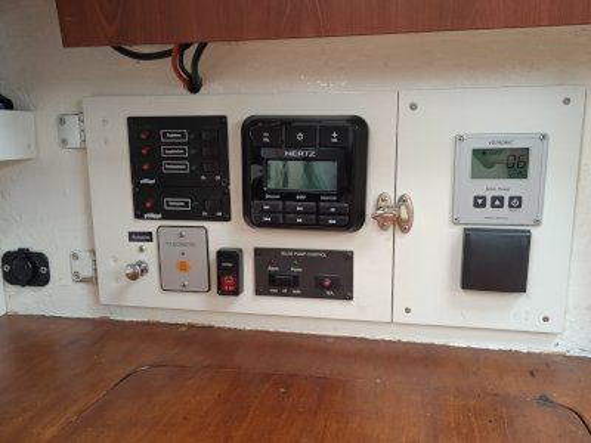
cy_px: 222
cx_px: 296
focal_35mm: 28
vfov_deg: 49.7
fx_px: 478
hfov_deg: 63.4
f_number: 2.2
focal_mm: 3.43
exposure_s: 1/50
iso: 174
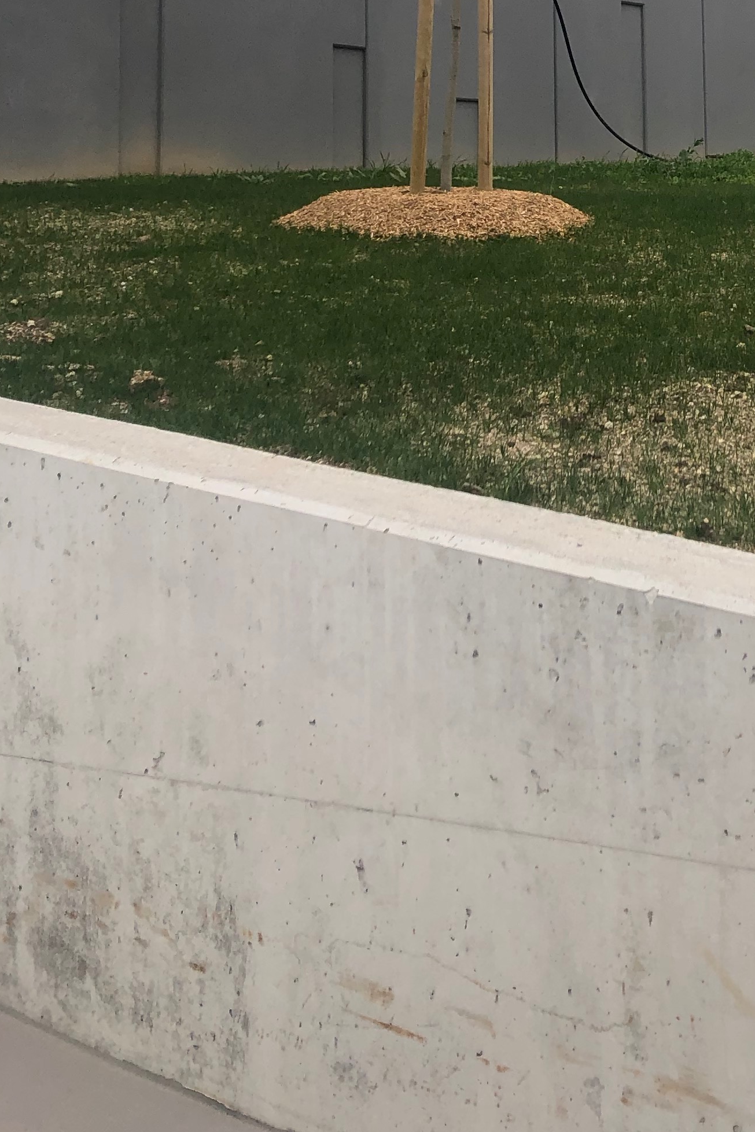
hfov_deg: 21.3
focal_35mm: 60
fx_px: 1887
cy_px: 23
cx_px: 859
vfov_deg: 31.1
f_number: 1.8
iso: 20
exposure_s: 1/1091
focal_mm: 3.99
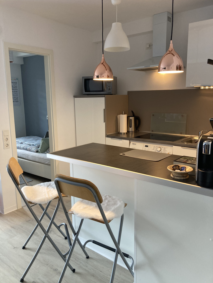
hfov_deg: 49.7
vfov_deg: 63.4
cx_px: 106
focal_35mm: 28
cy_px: 142
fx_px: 230
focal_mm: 3.99
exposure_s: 1/50
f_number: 1.8
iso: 80
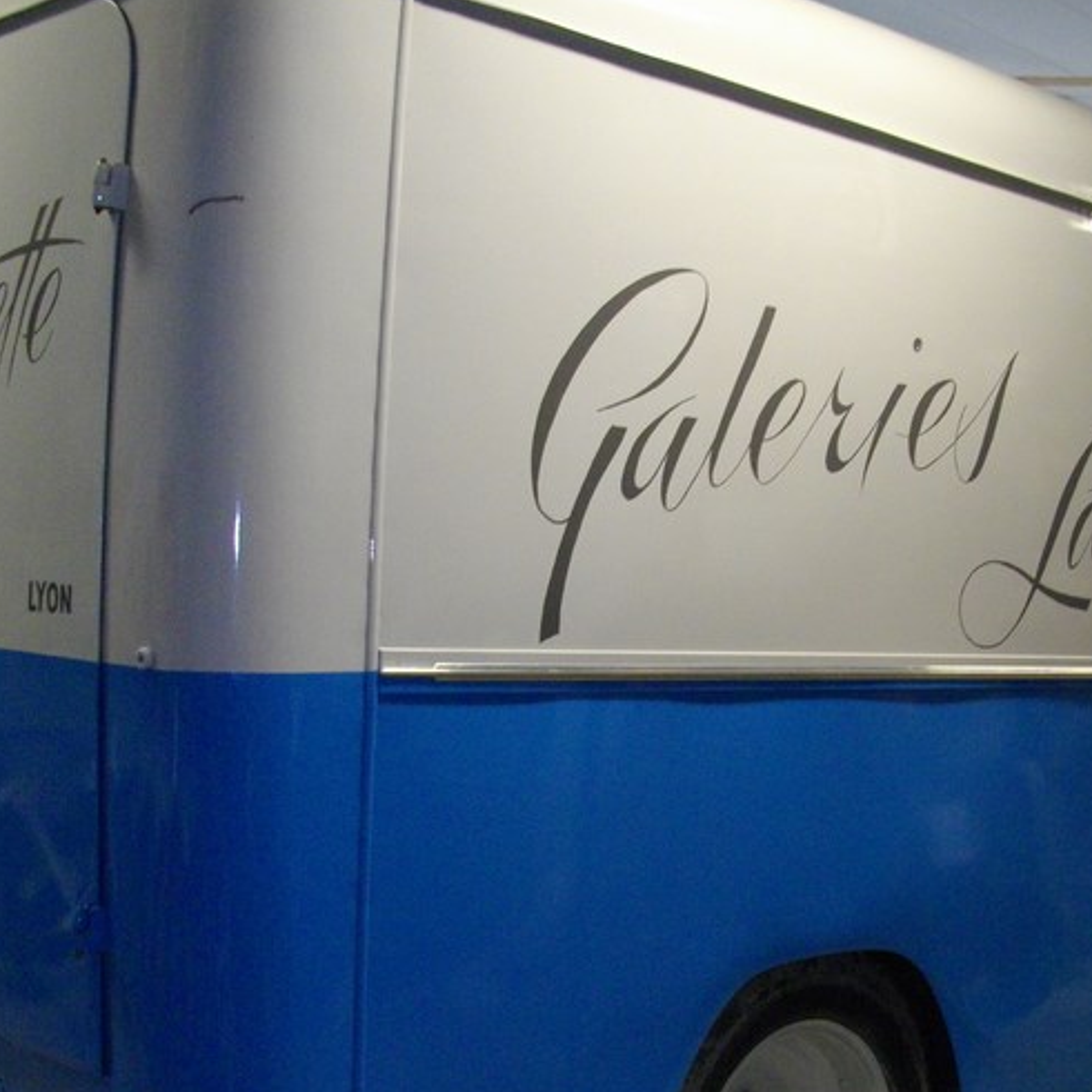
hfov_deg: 34.0
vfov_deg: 33.9
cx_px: 627
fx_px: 1785
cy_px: 652
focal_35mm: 50
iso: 301
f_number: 2.9
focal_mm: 5.7
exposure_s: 1/50
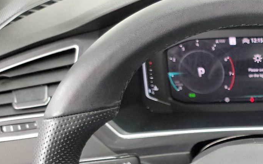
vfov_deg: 20.7
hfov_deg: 30.9
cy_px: 192
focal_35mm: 59
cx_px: 289
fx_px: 423
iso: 940
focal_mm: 6.7
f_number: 1.8
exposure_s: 1/39
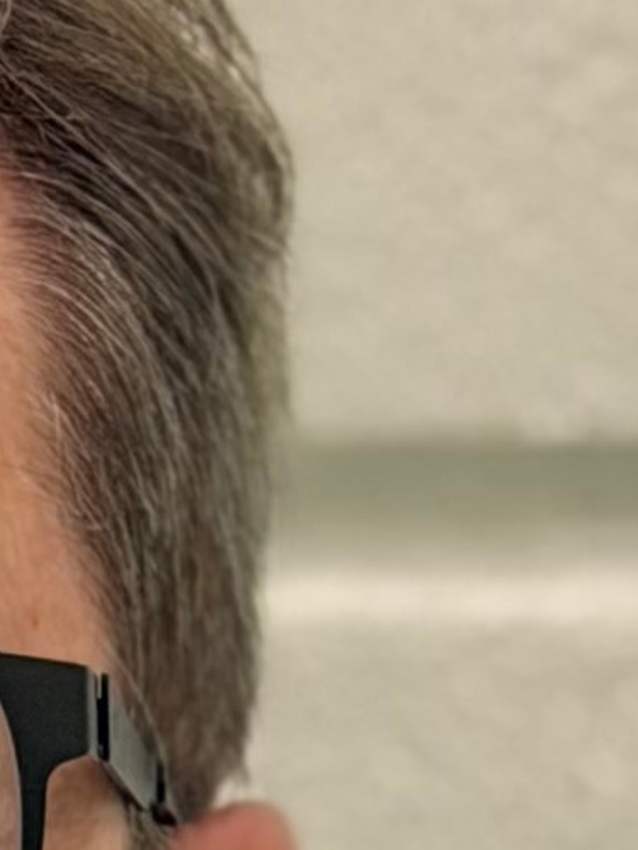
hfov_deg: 3.8
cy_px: 2407
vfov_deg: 5.0
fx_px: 9408
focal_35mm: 383
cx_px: -792
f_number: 1.78
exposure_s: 1/50
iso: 100
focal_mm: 6.76
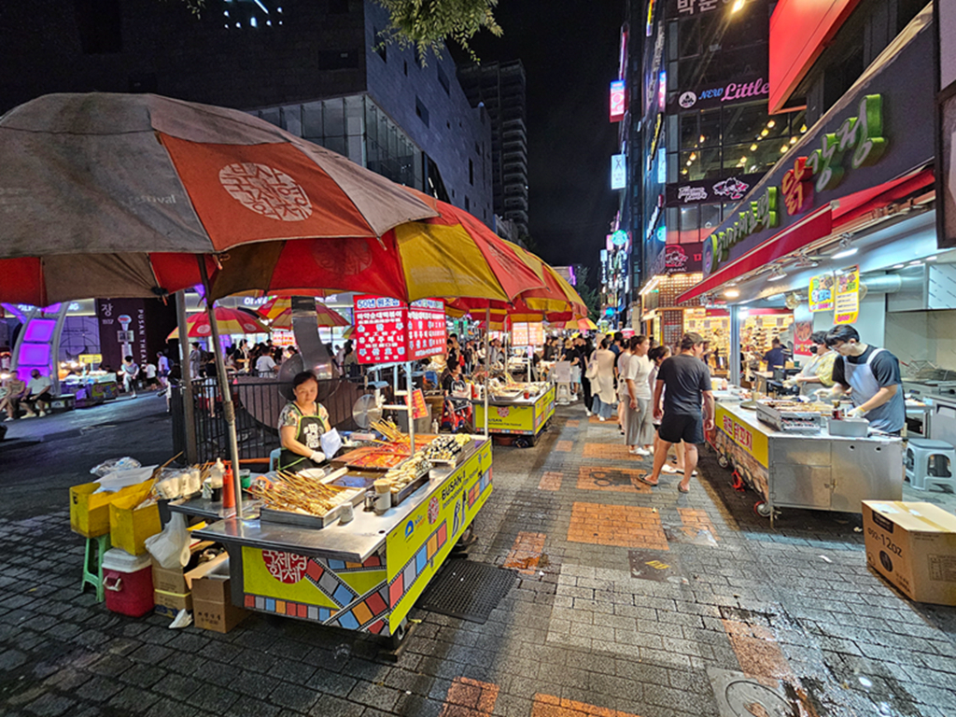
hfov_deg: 106.2
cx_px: 478
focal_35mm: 13
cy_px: 358
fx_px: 359
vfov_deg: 89.9
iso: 320
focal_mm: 2.2
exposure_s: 1/60
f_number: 2.2
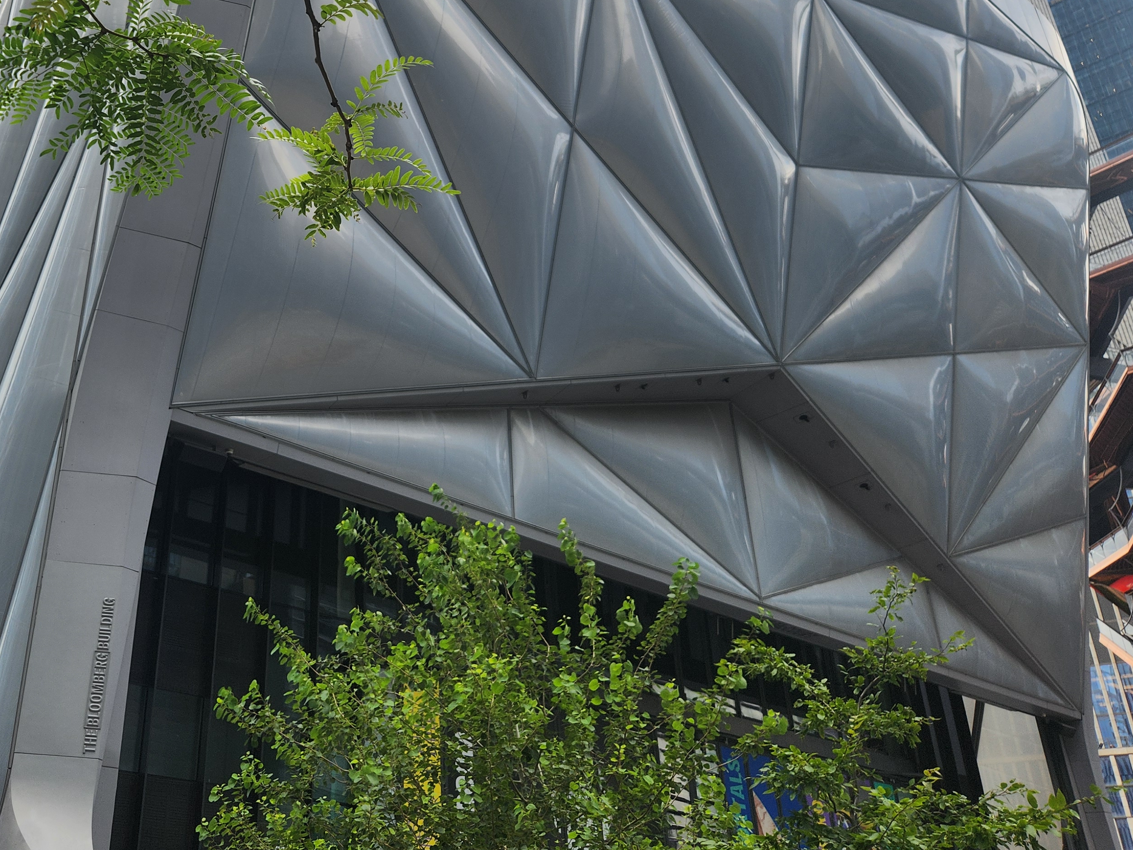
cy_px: 205
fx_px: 1211
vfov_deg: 37.6
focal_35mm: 37
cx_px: 282
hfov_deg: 48.2
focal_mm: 5.4
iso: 20
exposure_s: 1/827
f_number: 1.8
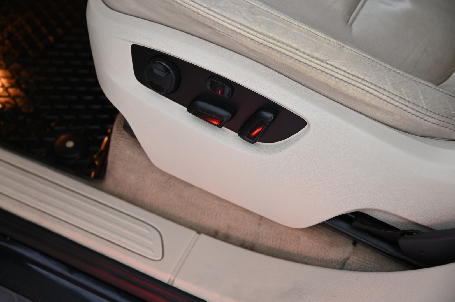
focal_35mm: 52
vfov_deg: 25.9
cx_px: 228
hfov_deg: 38.2
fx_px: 657
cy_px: 151
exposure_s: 1/20
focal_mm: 52
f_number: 4
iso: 2000
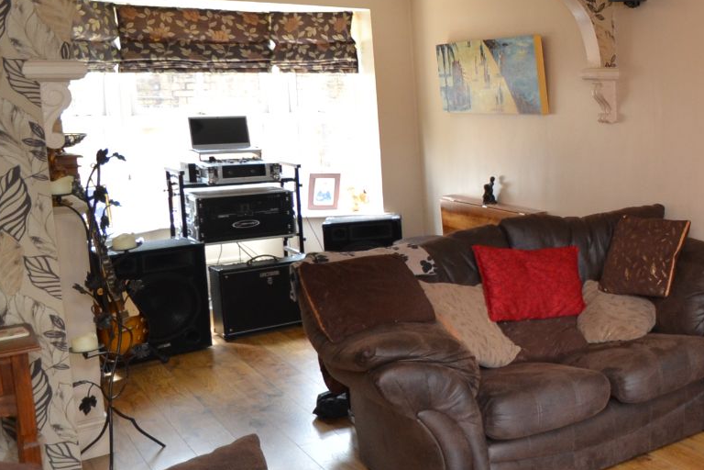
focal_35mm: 40
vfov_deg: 33.2
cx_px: 795
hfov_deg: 38.8
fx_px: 782
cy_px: 173
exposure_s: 1/60
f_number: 3.5
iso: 450
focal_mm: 10
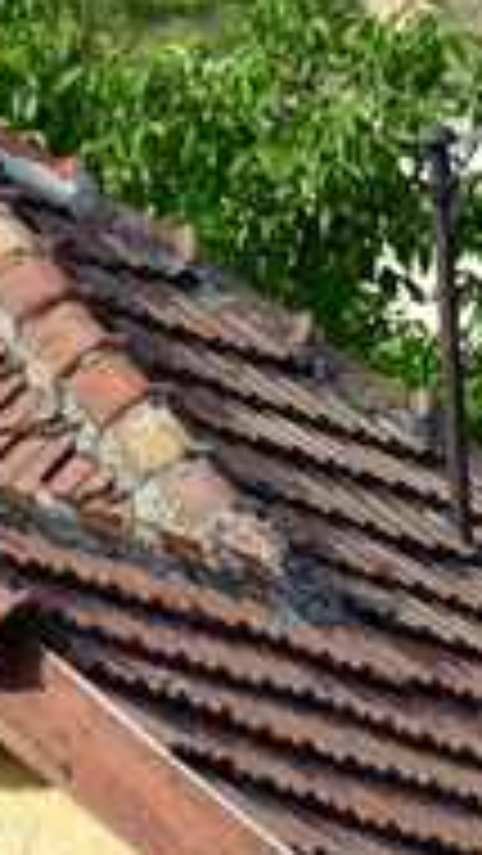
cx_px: 869
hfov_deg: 1.7
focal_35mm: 694
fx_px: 15759
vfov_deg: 3.1
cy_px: 27
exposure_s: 1/400
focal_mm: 105
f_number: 11
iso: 400
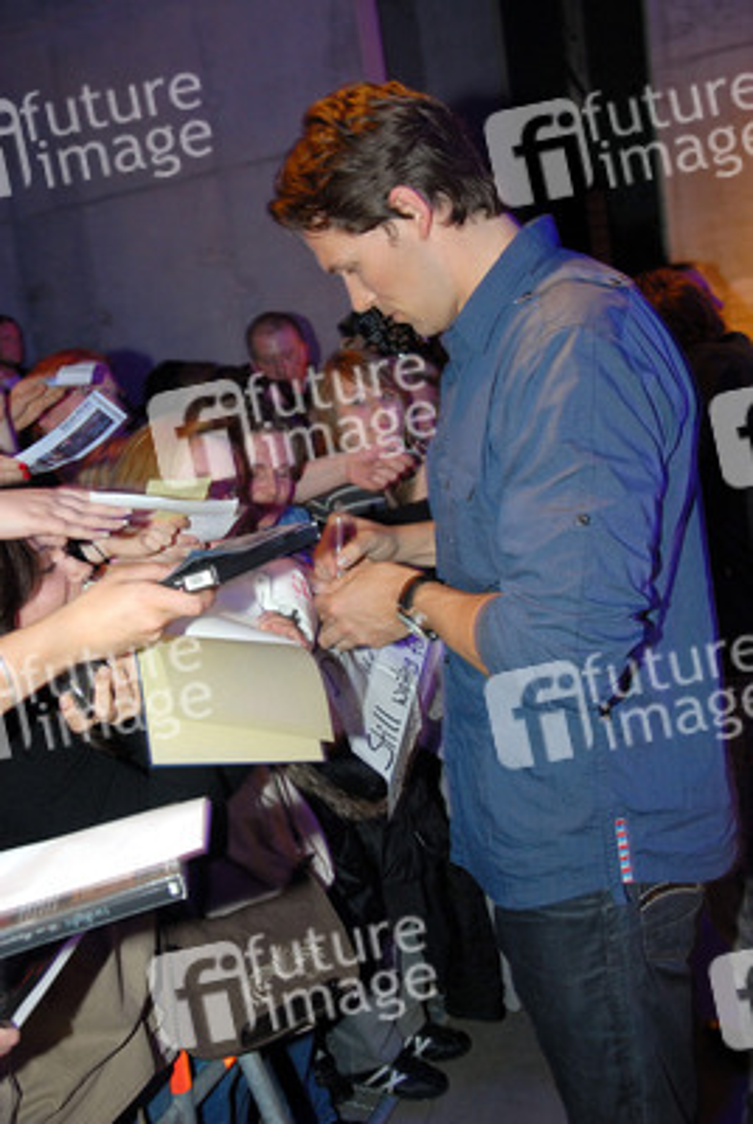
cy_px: 562
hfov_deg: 40.1
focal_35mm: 33
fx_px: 1032
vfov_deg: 57.2
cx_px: 376
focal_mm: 22
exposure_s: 1/10
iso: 320
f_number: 4
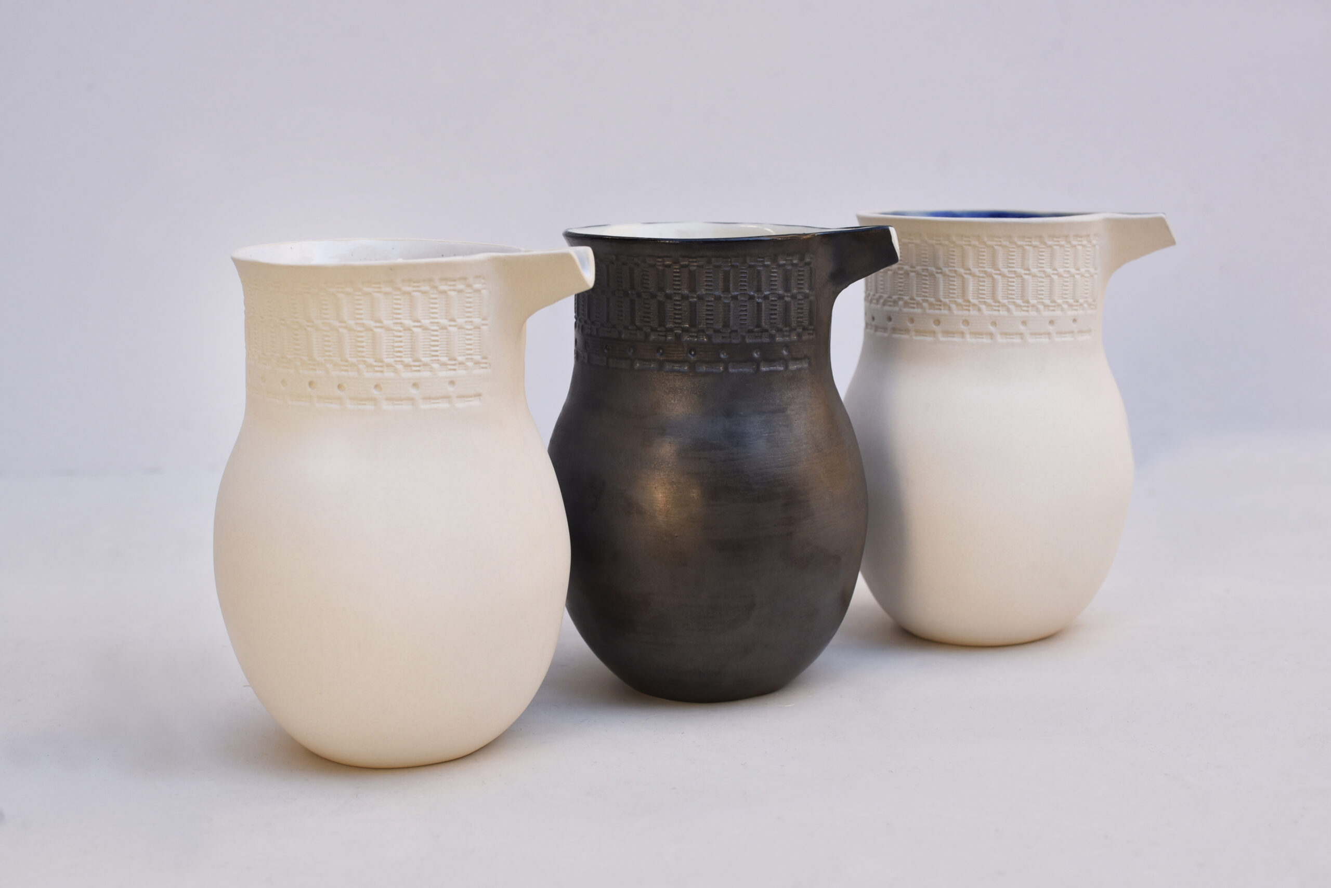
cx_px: 666
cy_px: 444
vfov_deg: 27.0
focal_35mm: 50
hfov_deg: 39.6
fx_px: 1849
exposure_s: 1/200
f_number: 8
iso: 320
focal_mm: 50
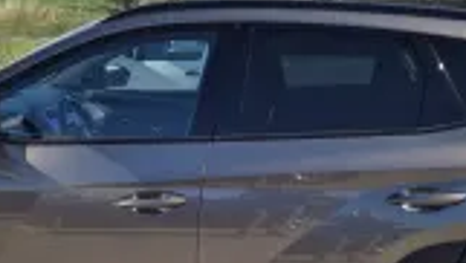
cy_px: 225
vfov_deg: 21.2
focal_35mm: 56
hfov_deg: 37.1
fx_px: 693
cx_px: 208
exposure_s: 1/1044
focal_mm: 5.4
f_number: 1.8
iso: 25
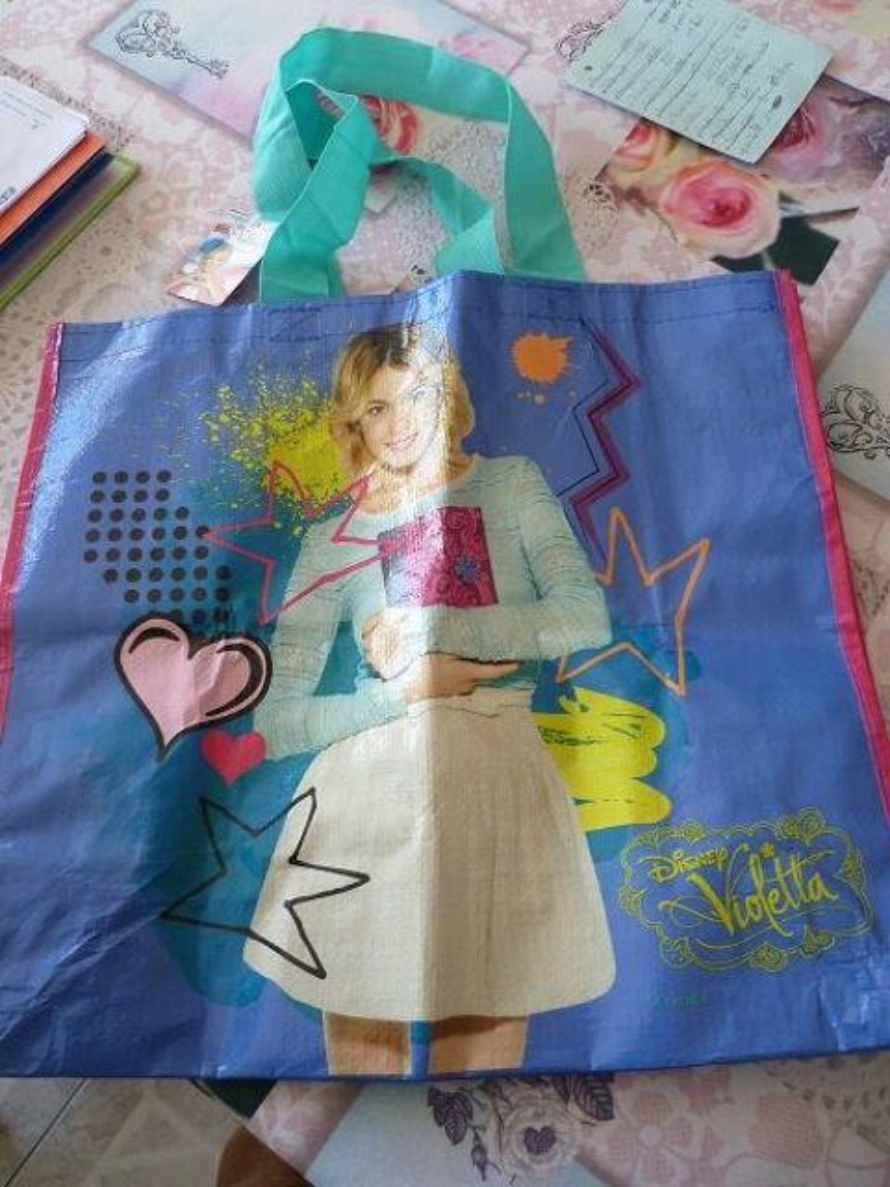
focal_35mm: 28
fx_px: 960
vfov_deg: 63.4
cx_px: 445
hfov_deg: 49.7
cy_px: 594
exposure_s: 1/30
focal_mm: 5
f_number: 2.8
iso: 80
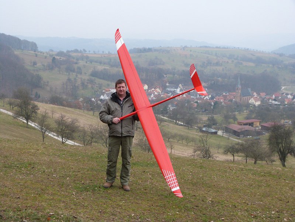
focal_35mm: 47
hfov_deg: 40.4
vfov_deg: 30.9
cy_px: 111
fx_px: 401
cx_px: 148
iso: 200
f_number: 3.2
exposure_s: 1/500
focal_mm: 8.5
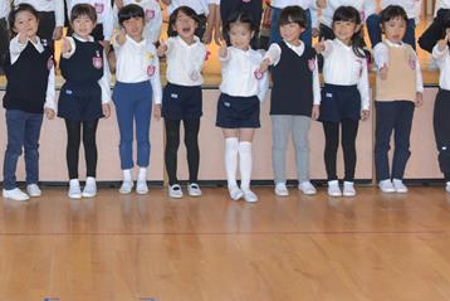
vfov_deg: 15.6
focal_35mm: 86
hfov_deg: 23.0
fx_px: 1075
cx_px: 47
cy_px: -14
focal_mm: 38
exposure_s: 1/125
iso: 800
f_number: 5
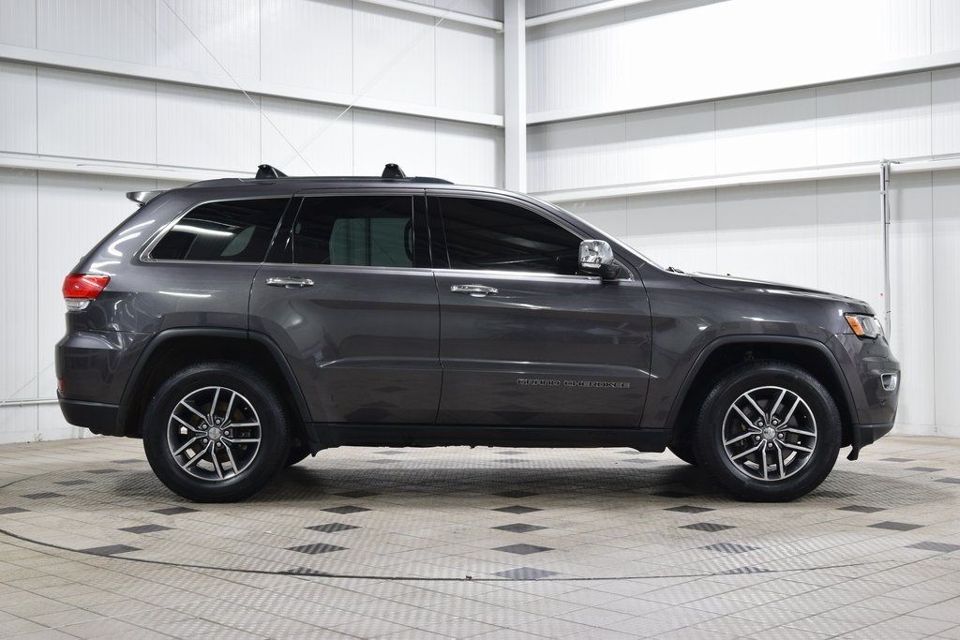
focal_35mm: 51
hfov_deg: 38.9
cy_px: 320
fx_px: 1360
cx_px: 480
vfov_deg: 26.5
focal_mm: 34
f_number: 6.3
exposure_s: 1/15
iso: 640
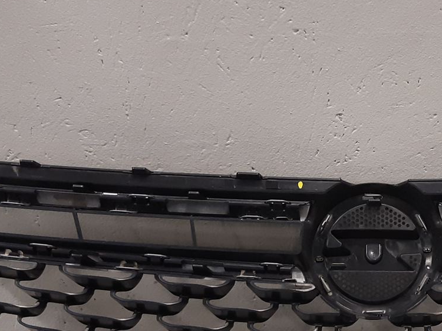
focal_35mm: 71
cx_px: 380
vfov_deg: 20.7
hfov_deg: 26.7
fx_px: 906
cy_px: 161
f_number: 1.7
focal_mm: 3.93
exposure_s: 1/50
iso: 160
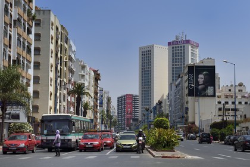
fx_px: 431
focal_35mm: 62
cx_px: 125
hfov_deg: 32.4
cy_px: 84
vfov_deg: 21.9
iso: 200
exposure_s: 1/400
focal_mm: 62
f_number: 11
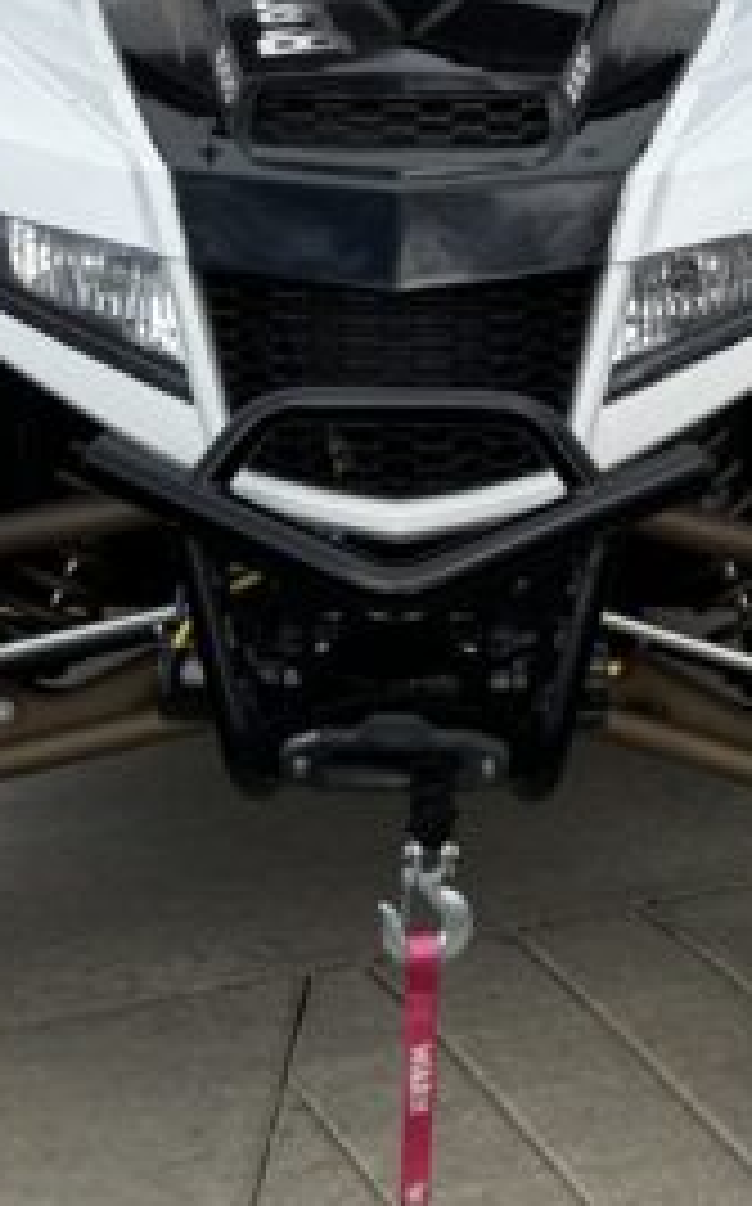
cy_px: 513
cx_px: 446
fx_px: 2497
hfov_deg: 17.1
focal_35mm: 76
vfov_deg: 27.1
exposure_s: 1/2105
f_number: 1.78
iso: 80
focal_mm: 6.76
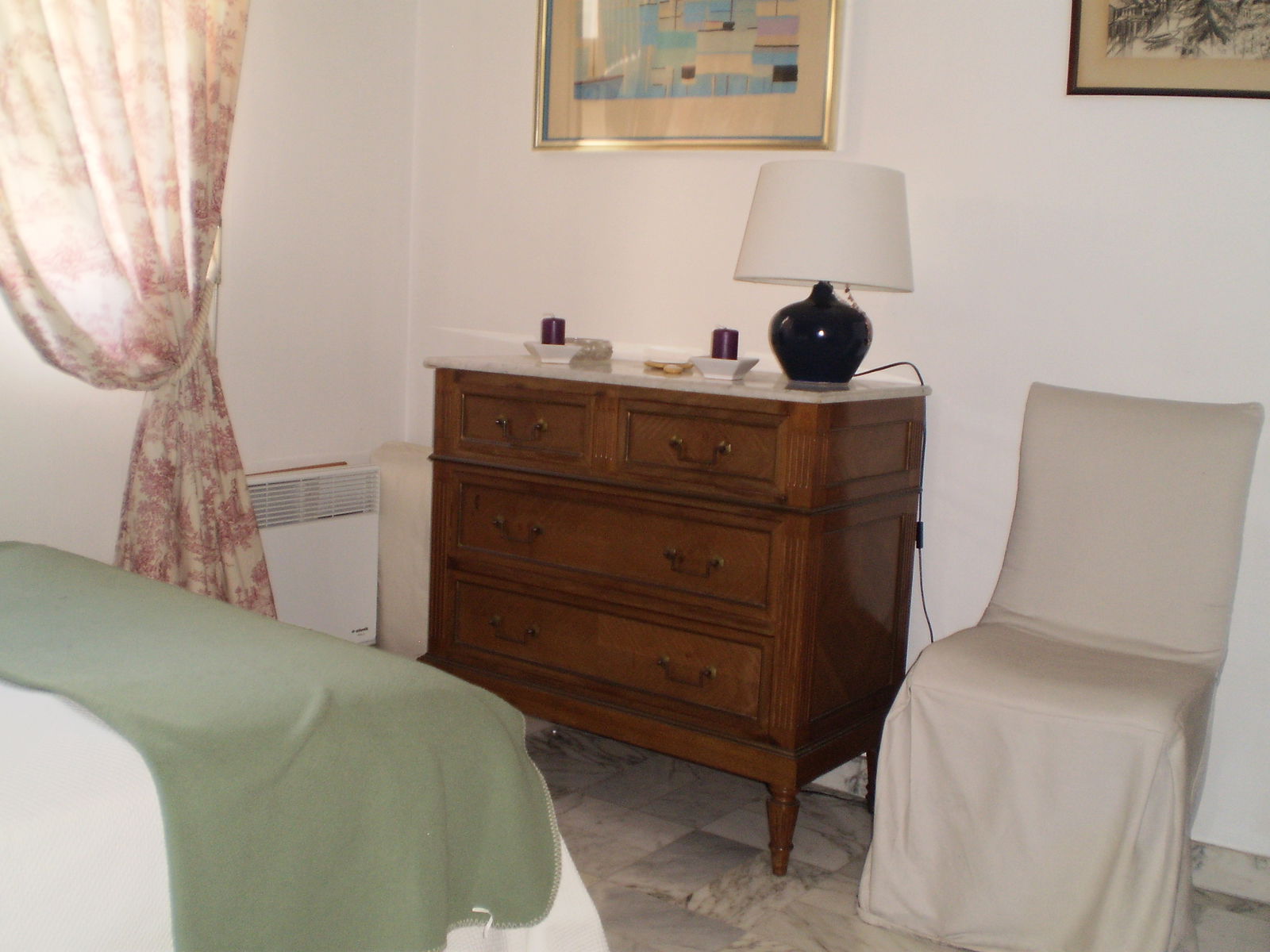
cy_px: 476
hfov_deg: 51.4
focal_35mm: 36
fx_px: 1321
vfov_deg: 39.7
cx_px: 635
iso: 125
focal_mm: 6.3
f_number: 3.1
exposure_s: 1/30
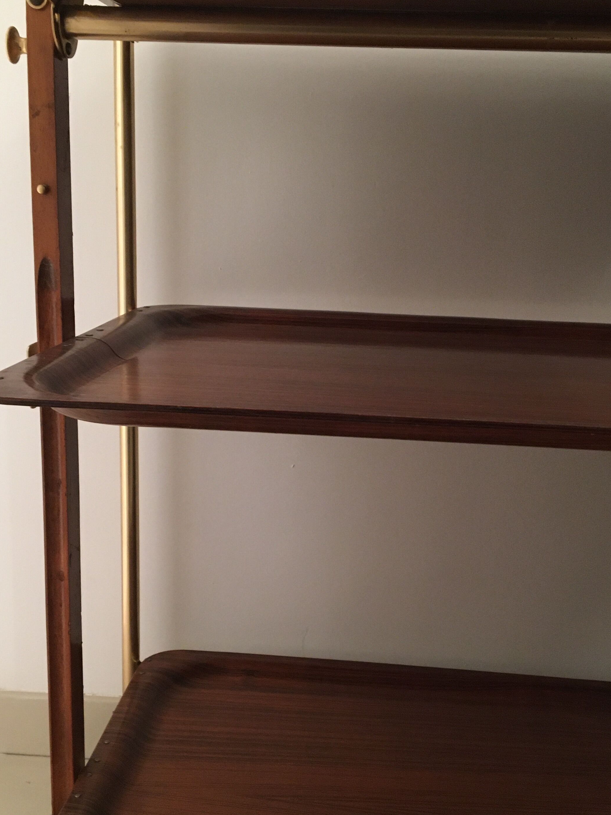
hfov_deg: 34.3
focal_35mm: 42
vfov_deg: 44.8
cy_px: 438
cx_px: 300
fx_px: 988
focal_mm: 4.15
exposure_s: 1/20
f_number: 2.2
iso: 200
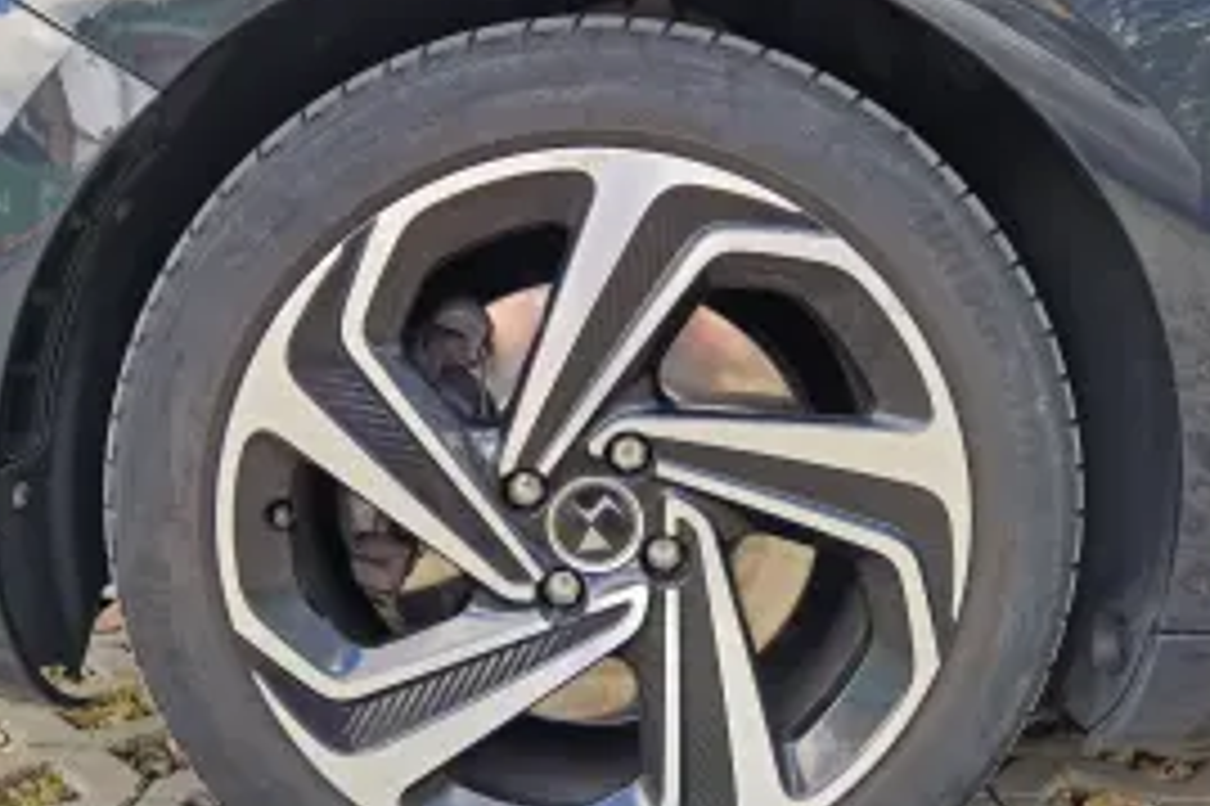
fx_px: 1075
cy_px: 446
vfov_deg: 41.0
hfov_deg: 58.7
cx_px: 621
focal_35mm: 32
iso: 50
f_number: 1.8
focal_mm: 5.4
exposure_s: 1/180
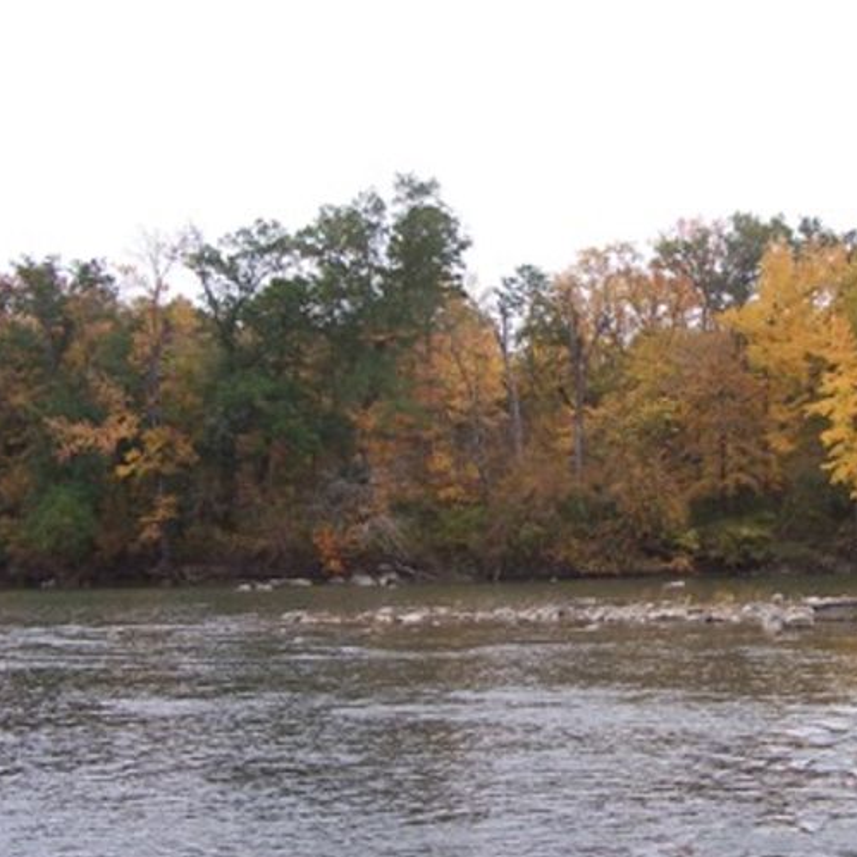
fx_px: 1513
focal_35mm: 54
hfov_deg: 31.1
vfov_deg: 31.6
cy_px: 477
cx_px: 644
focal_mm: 6.3
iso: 80
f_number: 2.8
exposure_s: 1/250
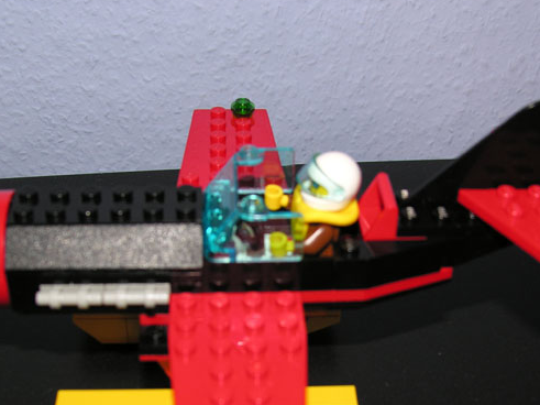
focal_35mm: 57
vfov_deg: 25.3
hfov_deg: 33.8
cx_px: 261
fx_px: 889
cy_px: 305
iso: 50
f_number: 2.8
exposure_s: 1/60.1
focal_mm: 8.9
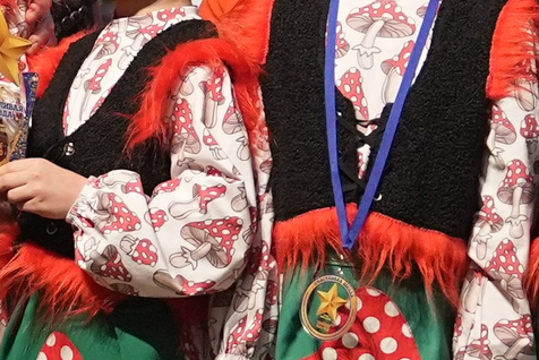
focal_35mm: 1016
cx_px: 127
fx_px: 15220
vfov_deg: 1.4
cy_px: 78
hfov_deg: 2.0
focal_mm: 126
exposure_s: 1/400
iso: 2000
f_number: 2.8
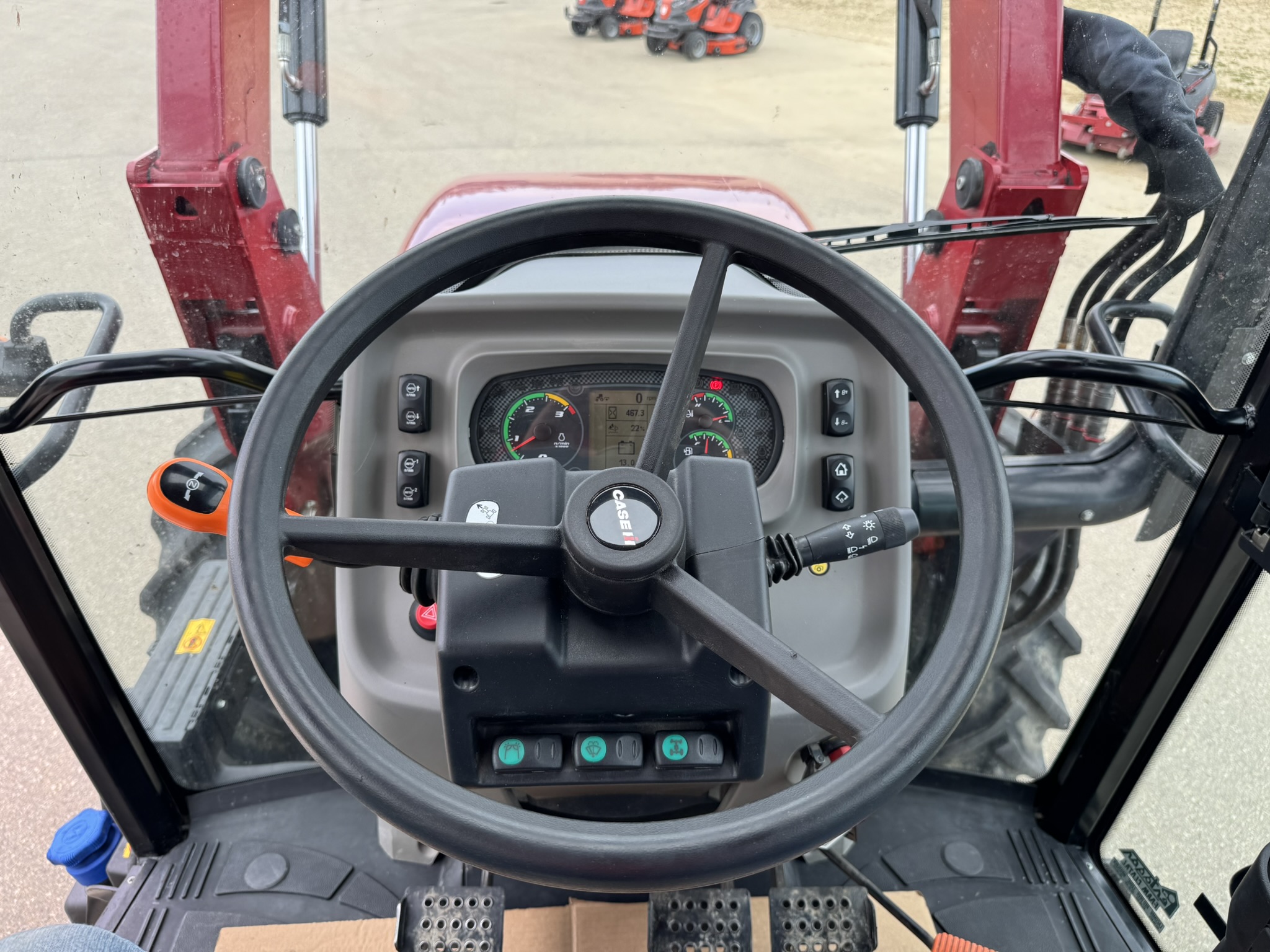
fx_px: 881
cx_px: 635
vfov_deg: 56.8
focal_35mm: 24
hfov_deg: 71.6
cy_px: 476
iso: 80
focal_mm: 6.76
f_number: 1.78
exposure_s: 1/372
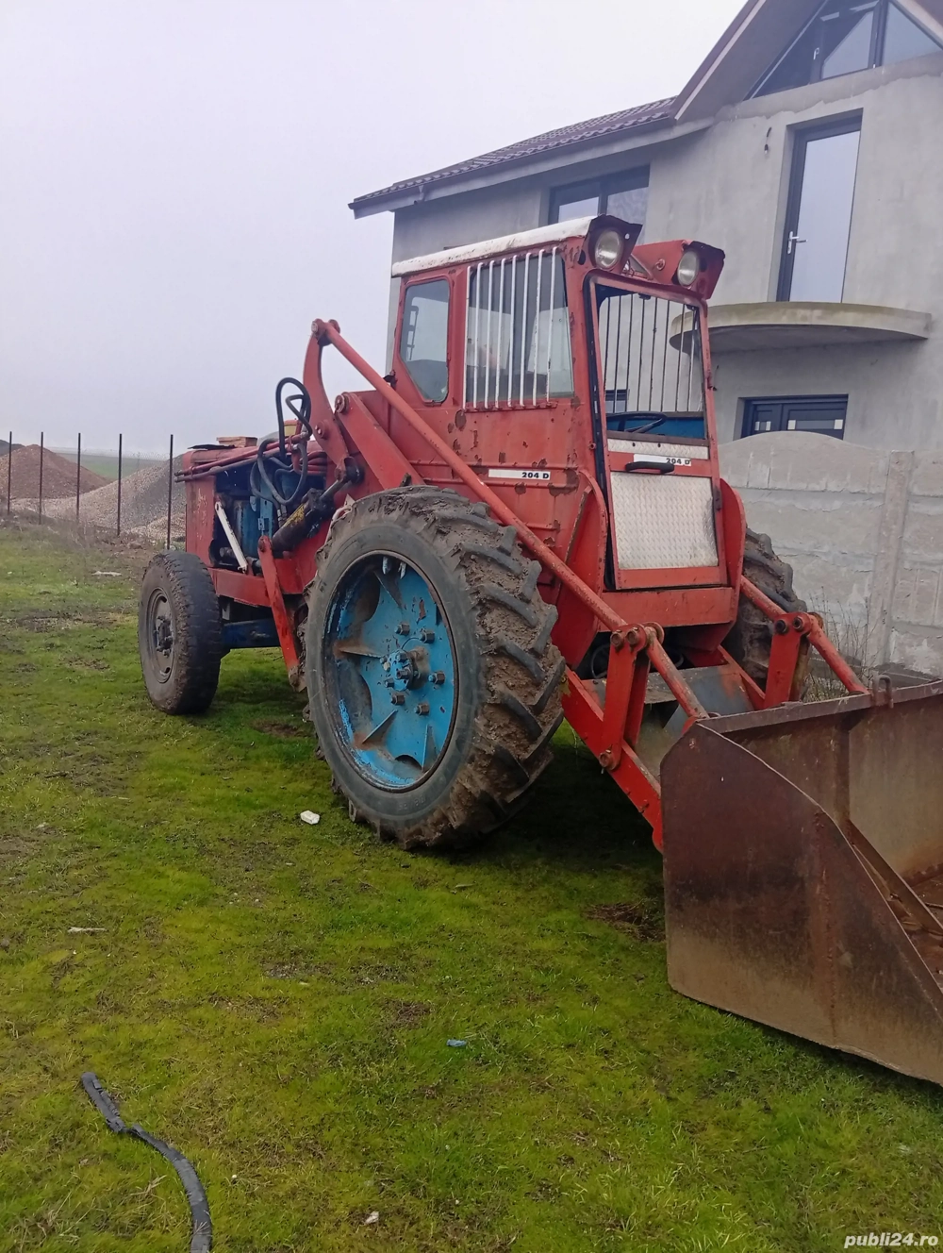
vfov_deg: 65.2
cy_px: 626
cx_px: 472
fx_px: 978
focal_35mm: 27
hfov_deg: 51.5
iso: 51
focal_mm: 3.84
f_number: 1.8
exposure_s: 1/50
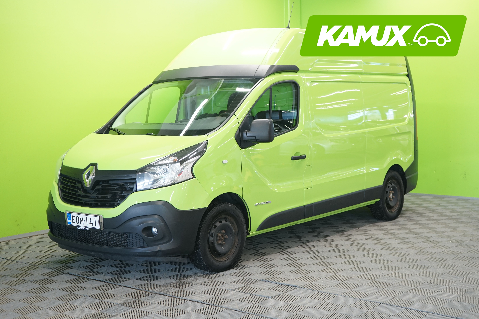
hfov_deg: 39.6
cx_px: 240
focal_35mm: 50
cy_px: 160
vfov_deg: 27.0
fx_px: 665
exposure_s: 1/40
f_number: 5.6
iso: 800
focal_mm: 50
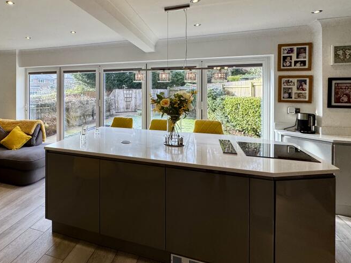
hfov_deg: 73.9
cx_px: 115
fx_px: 223
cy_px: 91
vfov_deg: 59.9
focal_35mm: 22
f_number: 2.2
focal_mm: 2.22
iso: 40
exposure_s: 1/100
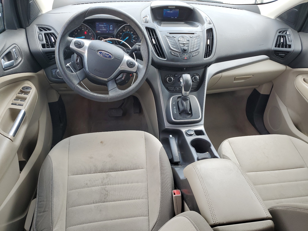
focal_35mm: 26
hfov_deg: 67.3
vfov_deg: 53.1
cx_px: 154
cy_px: 116
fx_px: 231
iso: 50
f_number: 1.5
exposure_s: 1/217
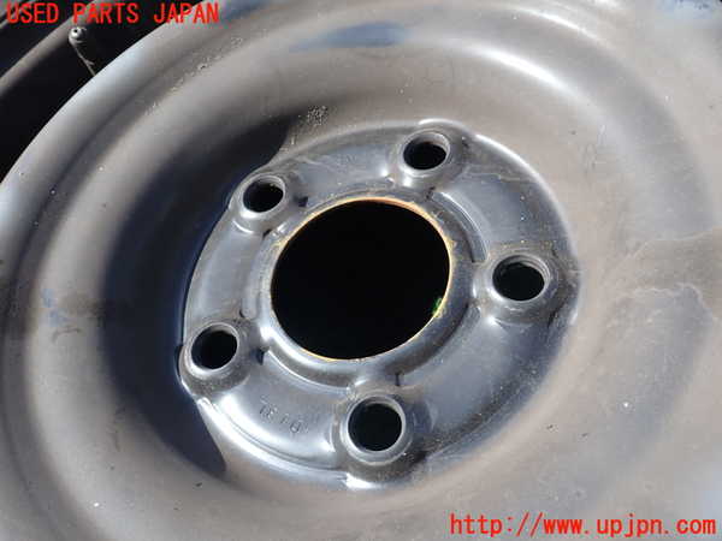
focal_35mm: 30
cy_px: 270
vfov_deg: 46.8
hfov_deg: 60.0
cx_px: 361
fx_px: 626
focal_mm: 5.4
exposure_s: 1/500
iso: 100
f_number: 3.2
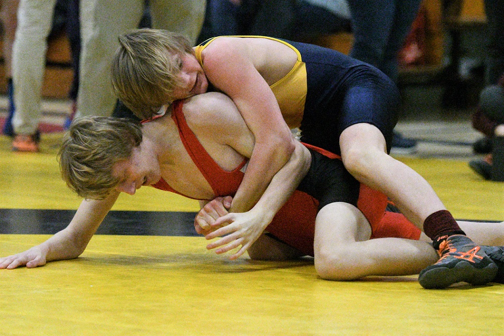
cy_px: 168
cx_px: 252
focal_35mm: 202
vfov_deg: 6.8
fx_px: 2834
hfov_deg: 10.2
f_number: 2.8
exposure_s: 1/2000
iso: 40000
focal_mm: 135
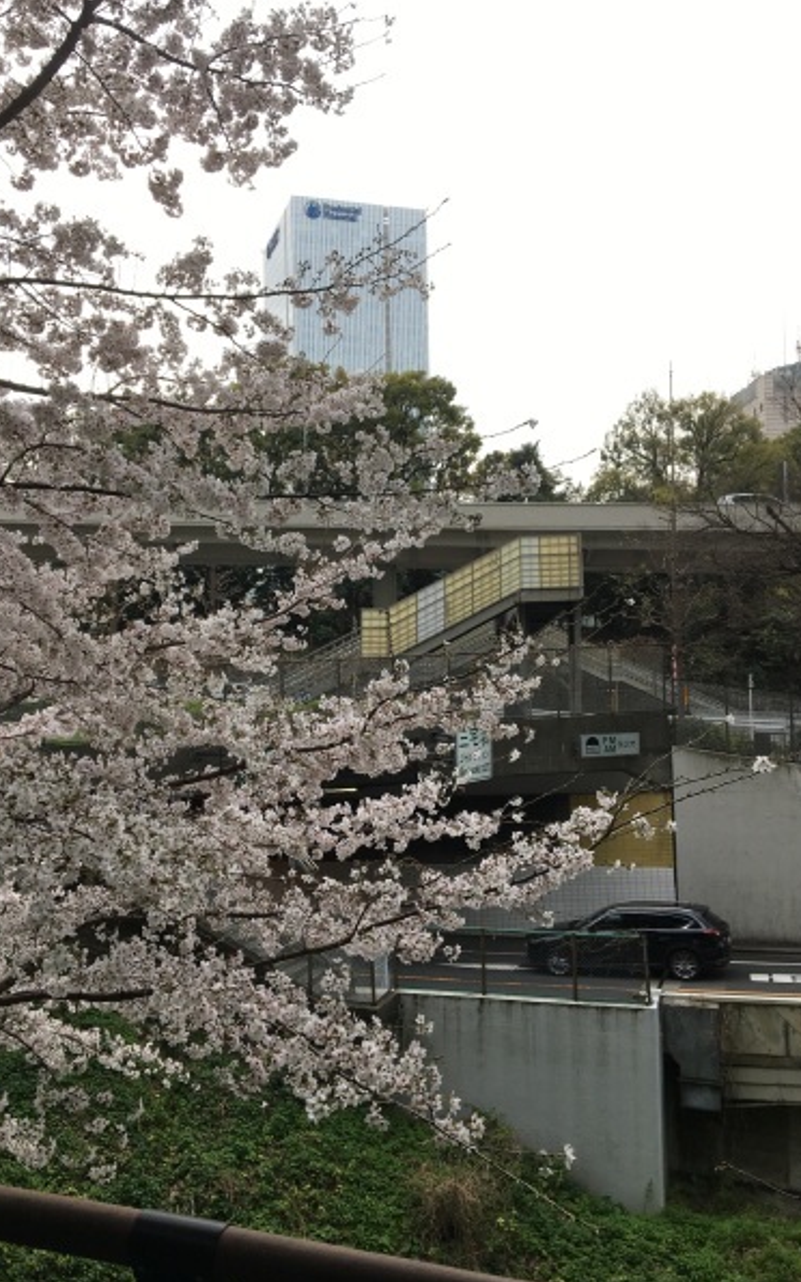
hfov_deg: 40.5
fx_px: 1082
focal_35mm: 31
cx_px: 351
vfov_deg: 61.2
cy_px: 644
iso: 25
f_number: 2.2
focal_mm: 4.15
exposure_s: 1/400
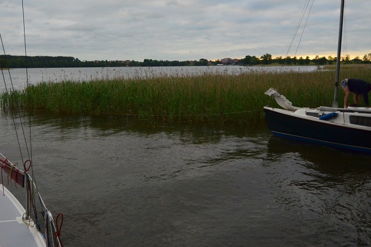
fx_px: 299
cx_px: 145
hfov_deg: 63.0
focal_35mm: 29
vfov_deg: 43.6
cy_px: 65
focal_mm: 12
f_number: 4
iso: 1250
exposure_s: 1/2000
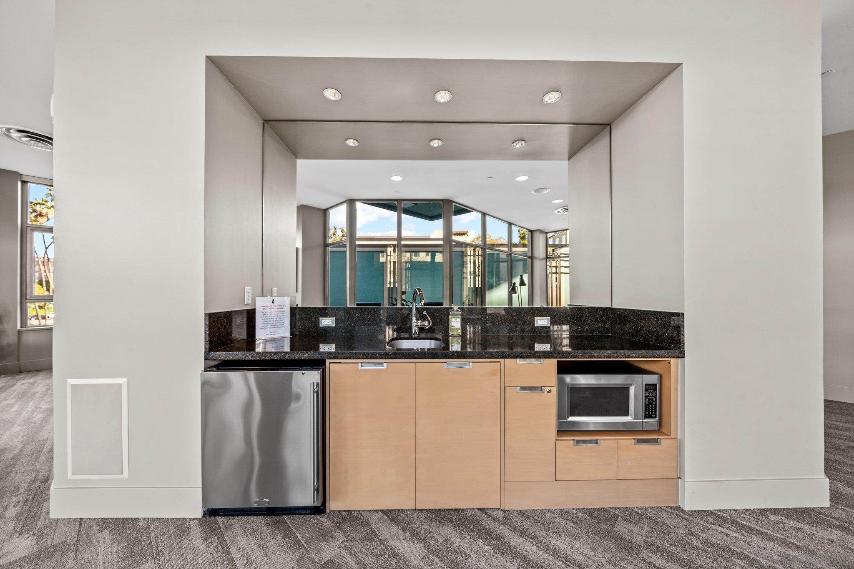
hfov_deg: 112.6
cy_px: 284
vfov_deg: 90.0
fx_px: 285
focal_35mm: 12
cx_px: 427
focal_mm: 12
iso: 160
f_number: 9
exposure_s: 1/1.67
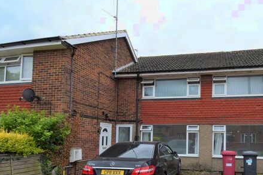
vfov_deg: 50.9
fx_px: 175
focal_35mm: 24
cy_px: 131
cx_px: 186
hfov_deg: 70.5
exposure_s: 1/250
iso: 200
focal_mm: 10
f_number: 8
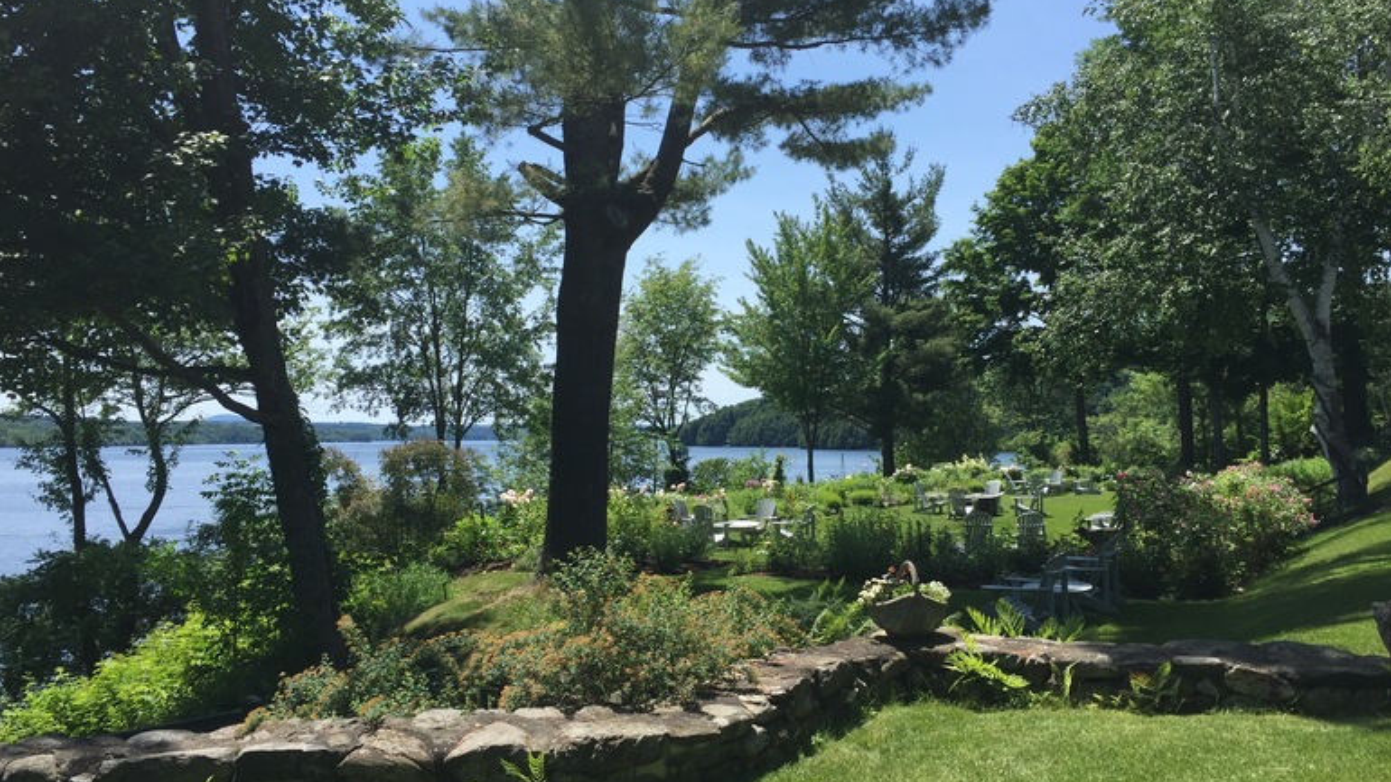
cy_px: 391
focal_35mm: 32
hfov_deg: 61.0
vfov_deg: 36.7
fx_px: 1180
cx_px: 690
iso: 32
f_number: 2.2
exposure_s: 1/1647
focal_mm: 4.15
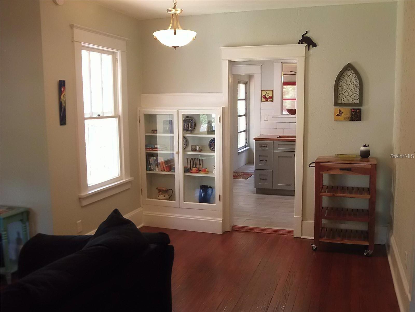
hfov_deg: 55.4
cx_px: 208
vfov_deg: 42.9
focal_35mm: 33
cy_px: 156
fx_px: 396
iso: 160
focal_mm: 5.9
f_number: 3.4
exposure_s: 1/30
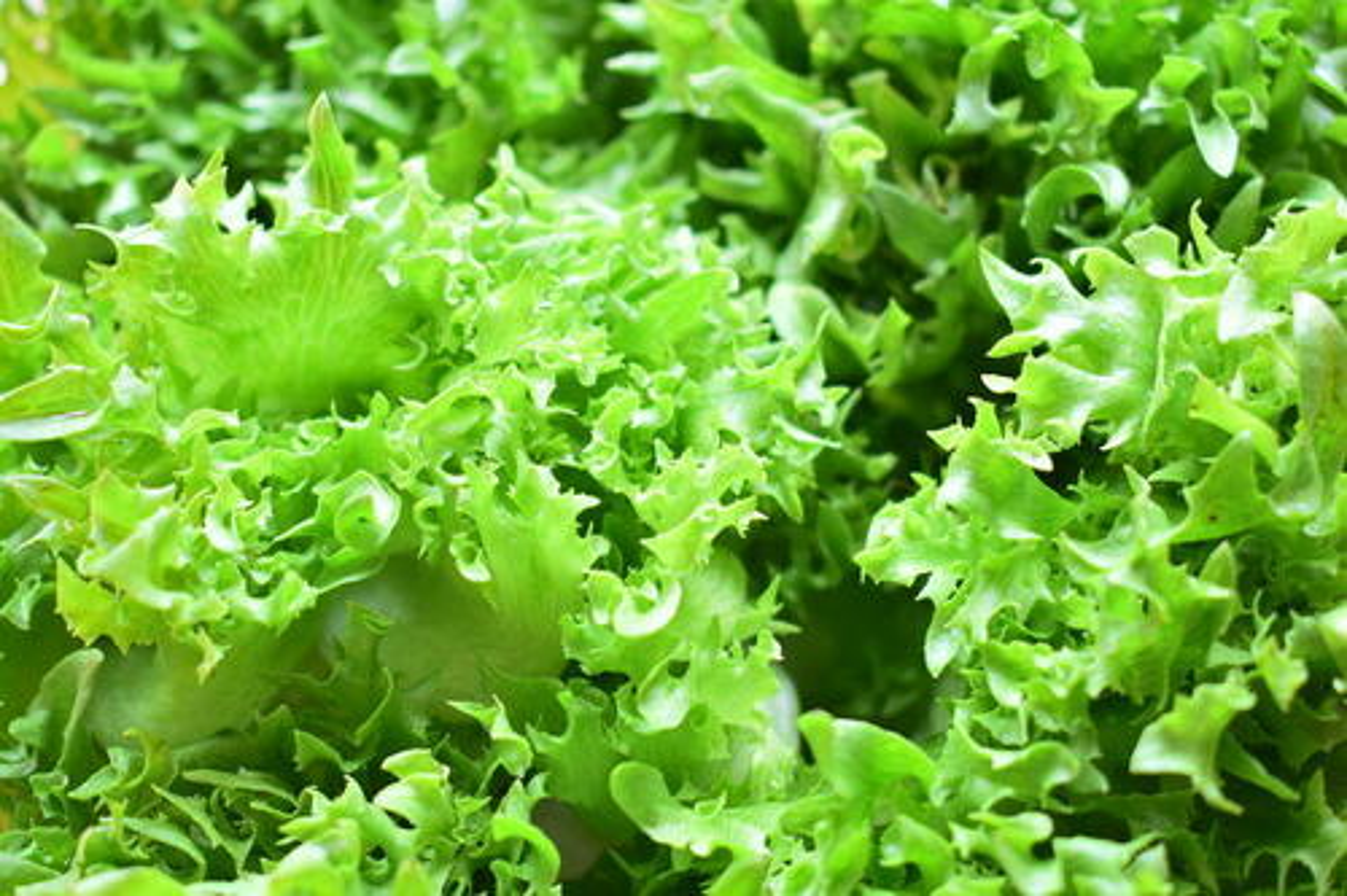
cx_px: 674
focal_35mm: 57
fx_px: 2132
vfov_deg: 23.8
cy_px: 448
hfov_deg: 35.1
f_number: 4.8
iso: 100
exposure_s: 1/30
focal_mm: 38
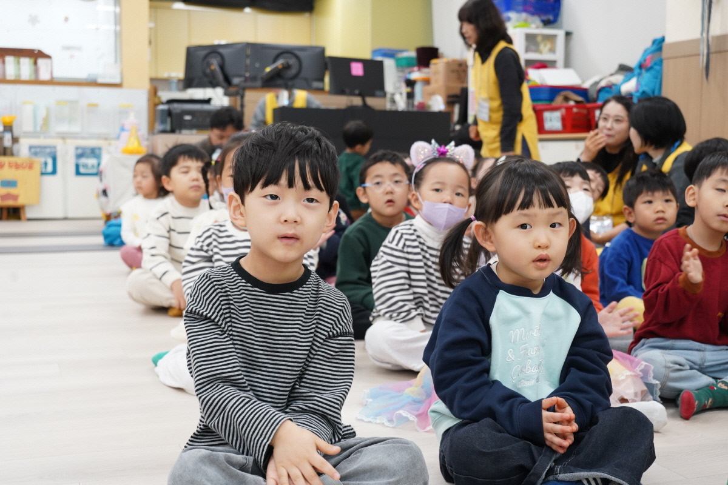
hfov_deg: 42.7
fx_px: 930
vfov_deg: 29.2
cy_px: 242
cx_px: 364
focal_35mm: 46
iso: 2500
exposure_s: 1/80
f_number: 5.6
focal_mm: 46
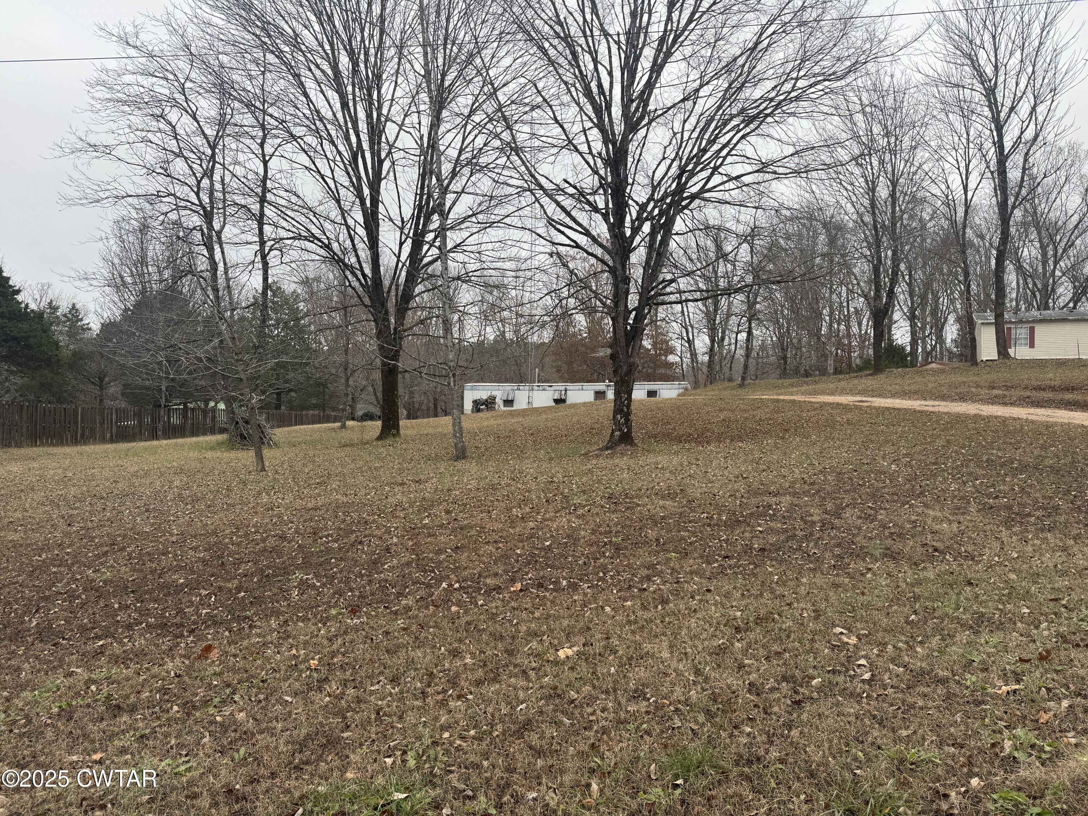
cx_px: 544
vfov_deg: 56.8
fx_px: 754
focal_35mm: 24
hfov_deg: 71.6
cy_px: 408
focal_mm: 6.76
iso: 80
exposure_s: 1/582
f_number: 1.78
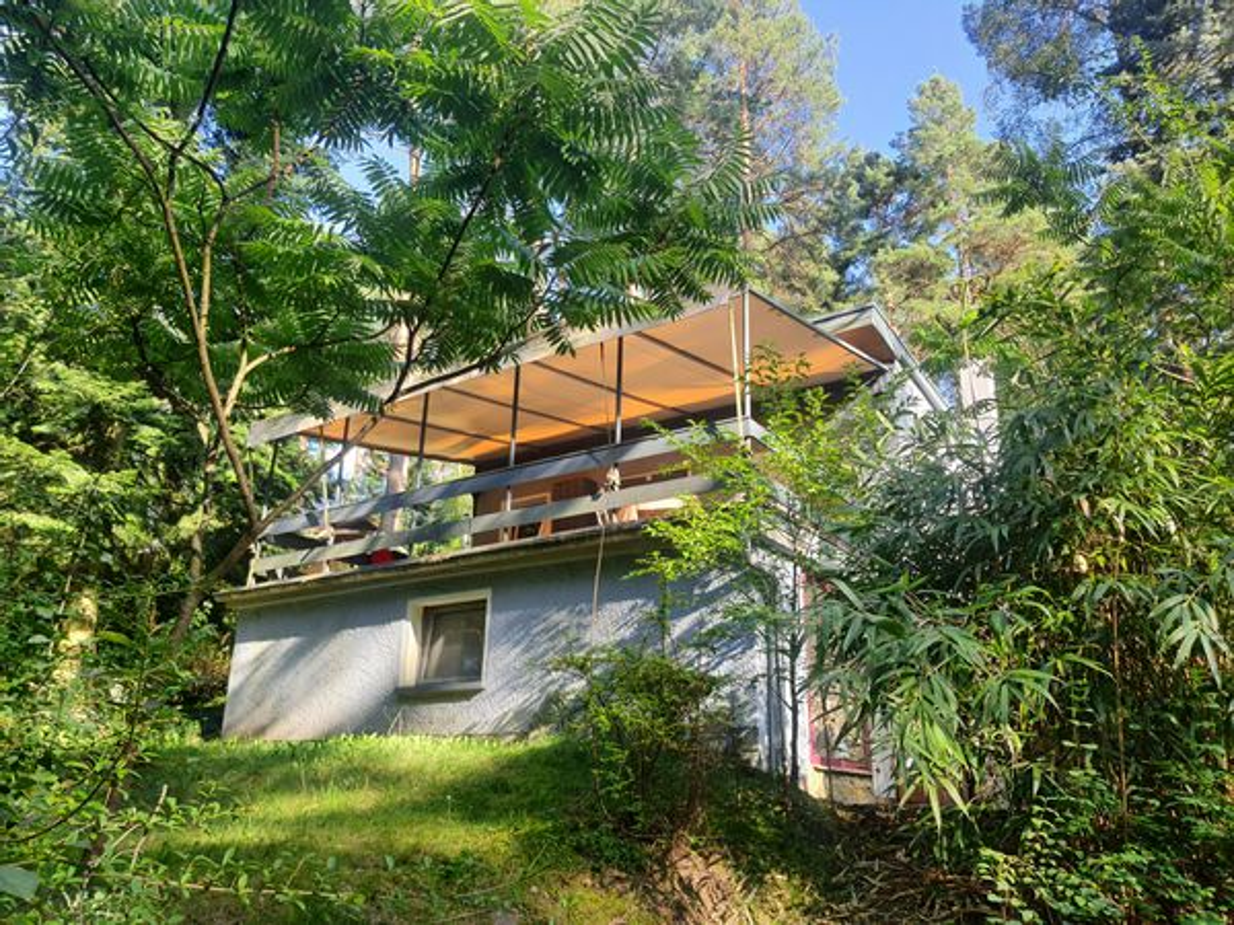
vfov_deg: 53.1
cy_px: 462
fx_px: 927
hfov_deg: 67.3
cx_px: 617
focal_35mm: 26
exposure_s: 1/303
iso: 50
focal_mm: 4.32
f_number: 1.7
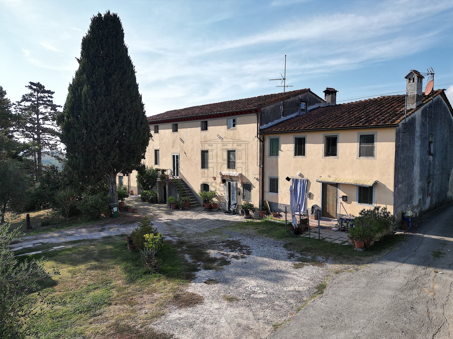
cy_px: 170
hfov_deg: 71.6
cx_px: 226
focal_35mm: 24
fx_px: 314
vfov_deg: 56.8
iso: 100
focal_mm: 6.72
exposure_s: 1/2500
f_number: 1.7
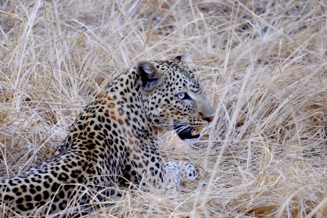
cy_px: 109
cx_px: 164
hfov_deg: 6.0
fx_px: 3133
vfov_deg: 4.0
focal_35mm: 345
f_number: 6.7
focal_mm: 230
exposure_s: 1/340
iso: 4000
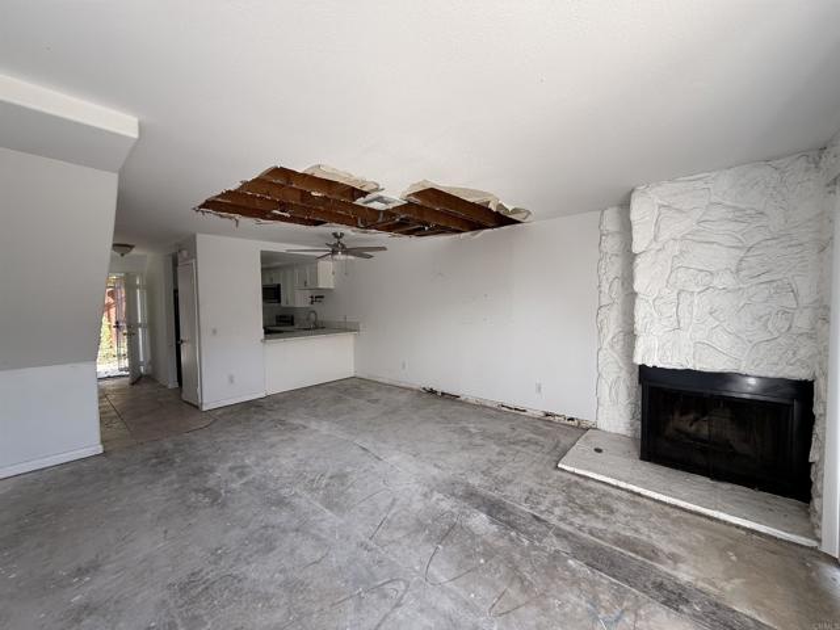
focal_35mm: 14
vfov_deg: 85.7
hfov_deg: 102.1
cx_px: 420
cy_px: 315
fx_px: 340
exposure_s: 1/99
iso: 64
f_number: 2.2
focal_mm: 2.22
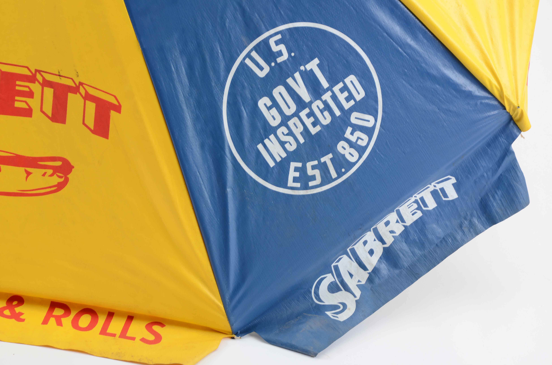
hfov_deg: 19.5
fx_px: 1607
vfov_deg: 13.0
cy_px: 182
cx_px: 276
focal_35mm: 105
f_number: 10
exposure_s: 1/160
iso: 200
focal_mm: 70
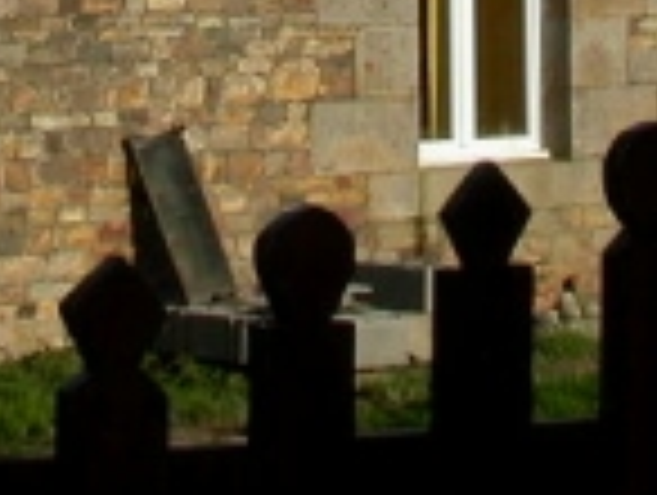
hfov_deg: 9.2
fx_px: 4087
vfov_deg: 6.7
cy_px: -544
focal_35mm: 215
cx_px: 248
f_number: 7.1
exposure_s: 1/297
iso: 100
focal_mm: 9.6
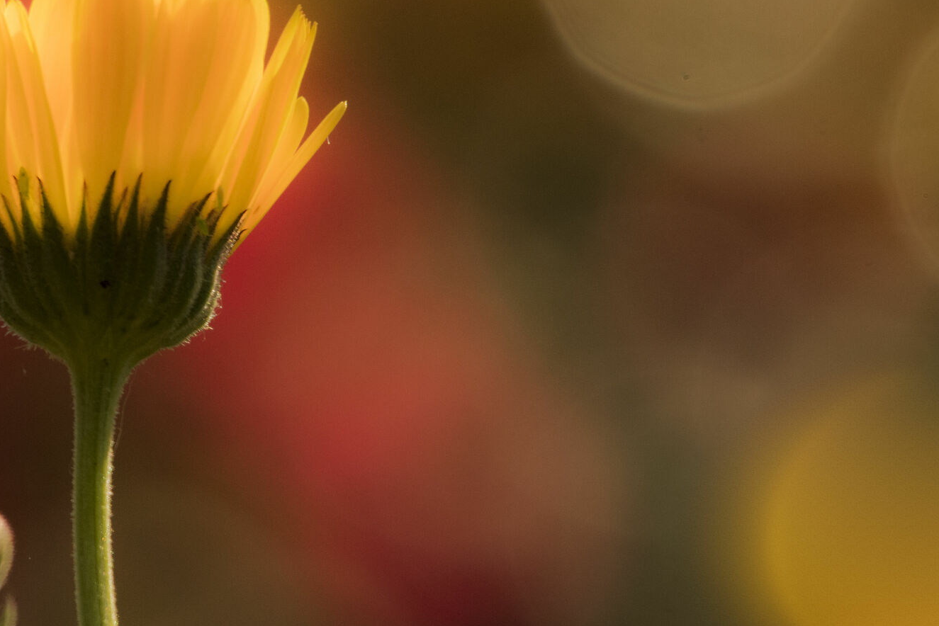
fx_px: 35427
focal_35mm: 1358
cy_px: 264
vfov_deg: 1.0
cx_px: 219
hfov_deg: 1.5
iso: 800
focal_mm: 500
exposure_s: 1/800
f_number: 10
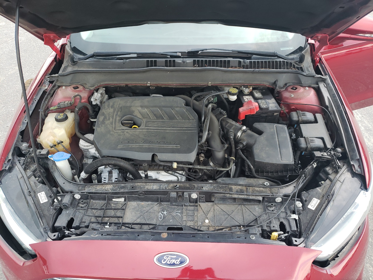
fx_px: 280
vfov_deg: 53.1
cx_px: 186
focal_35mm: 26
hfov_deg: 67.3
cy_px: 140
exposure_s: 1/120
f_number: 1.5
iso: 63
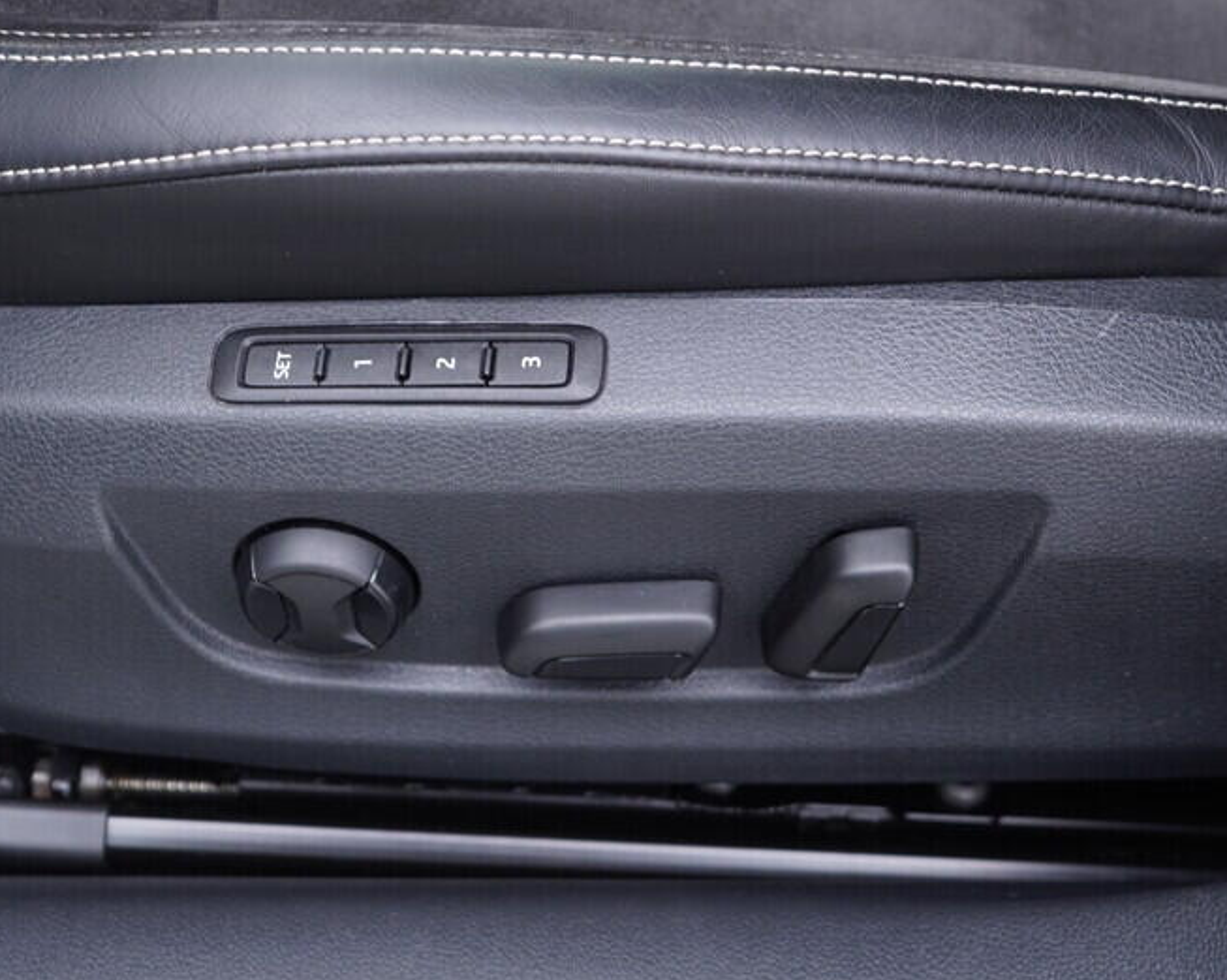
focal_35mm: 53
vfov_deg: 28.6
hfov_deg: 35.3
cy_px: 412
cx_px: 520
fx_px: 1924
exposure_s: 1/40
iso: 250
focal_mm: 24
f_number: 2.8
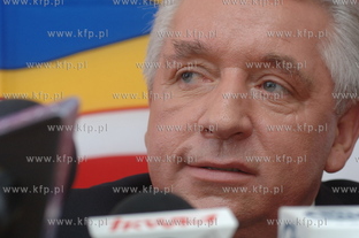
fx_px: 1533
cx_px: 228
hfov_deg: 13.3
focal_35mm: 154
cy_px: 143
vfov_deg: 8.9
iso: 400
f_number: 5.6
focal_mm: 80
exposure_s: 1/60
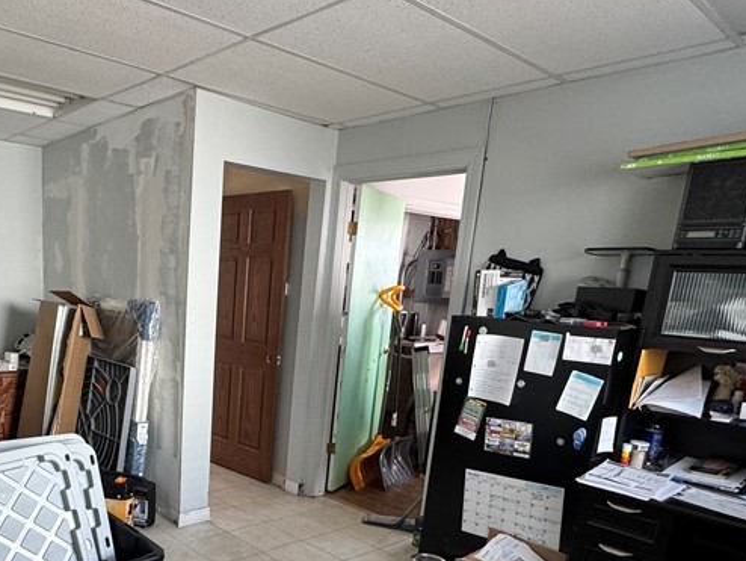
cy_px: 419
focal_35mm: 29
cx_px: 198
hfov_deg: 58.8
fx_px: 625
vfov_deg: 46.6
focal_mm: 2.22
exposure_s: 1/60
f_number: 2.2
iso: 160
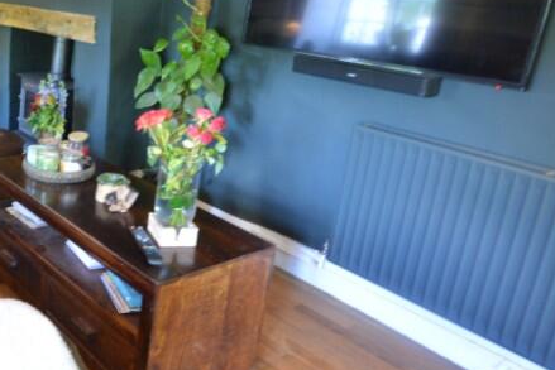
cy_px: 131
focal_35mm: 35
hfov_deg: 46.9
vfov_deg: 37.6
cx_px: 20
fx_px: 540
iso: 400
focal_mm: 10
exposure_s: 1/1.6
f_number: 8
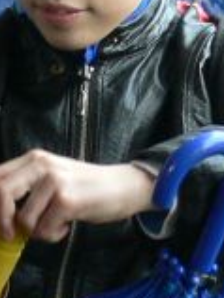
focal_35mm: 289
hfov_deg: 5.1
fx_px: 2487
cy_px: 56
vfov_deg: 6.8
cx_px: -83
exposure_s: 1/50
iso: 100
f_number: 3.6
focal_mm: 7.4
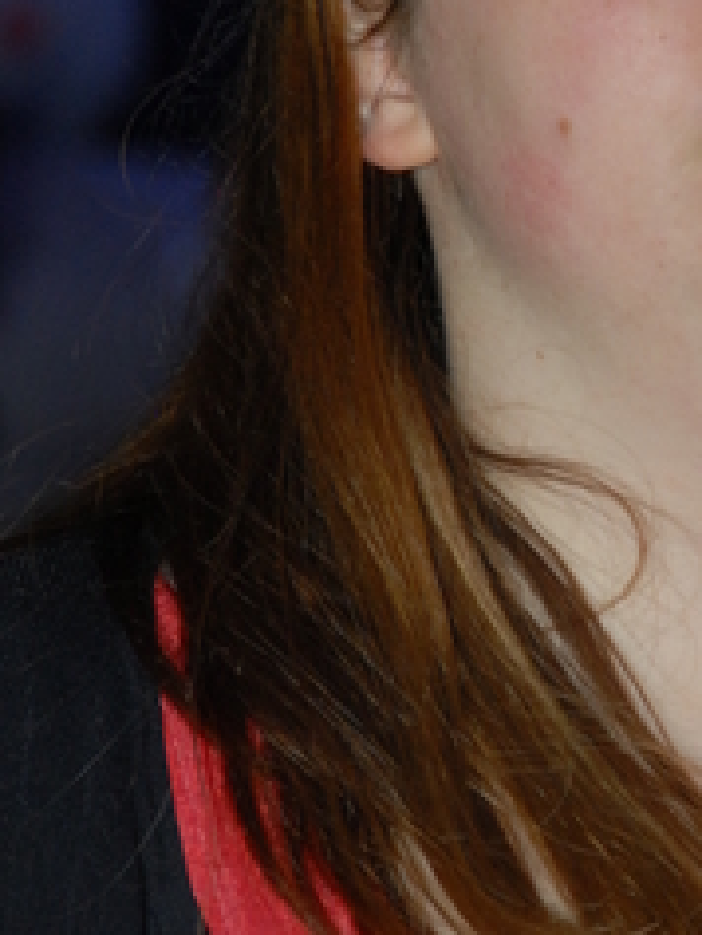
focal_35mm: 366
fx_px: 9888
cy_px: 395
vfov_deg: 5.4
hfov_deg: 4.1
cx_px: 726
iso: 400
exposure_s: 1/60
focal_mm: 100
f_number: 5.6
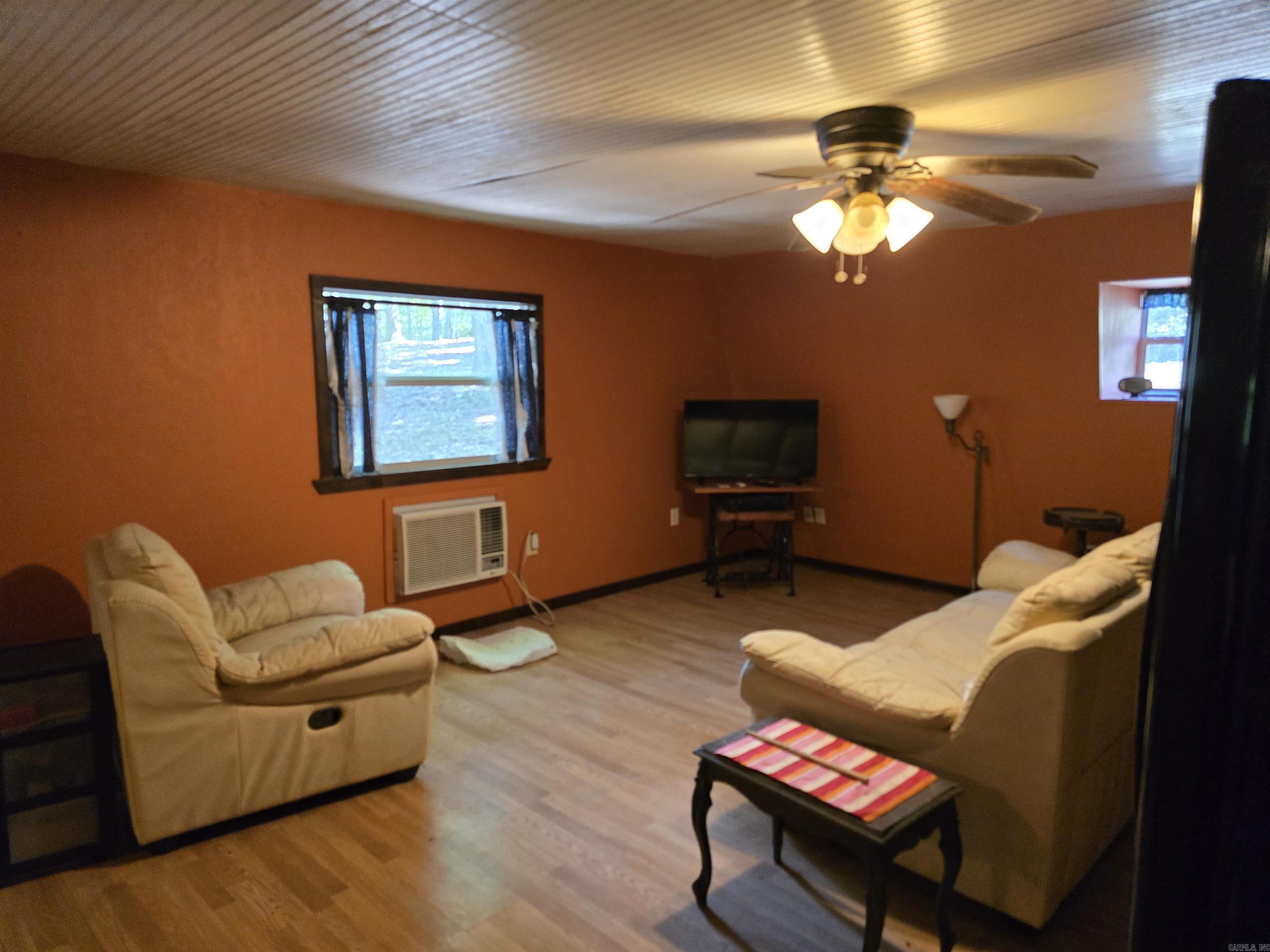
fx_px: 844
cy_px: 476
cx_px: 635
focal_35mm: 23
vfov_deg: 58.9
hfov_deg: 73.9
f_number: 1.7
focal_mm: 6.3
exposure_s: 1/120
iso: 800
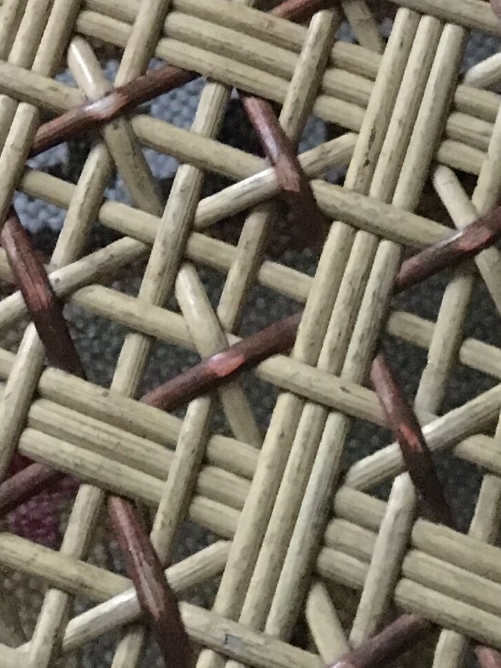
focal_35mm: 121
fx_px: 2334
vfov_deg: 15.3
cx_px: -56
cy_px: -261
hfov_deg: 12.0
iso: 500
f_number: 2.2
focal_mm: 4.15
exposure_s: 1/17
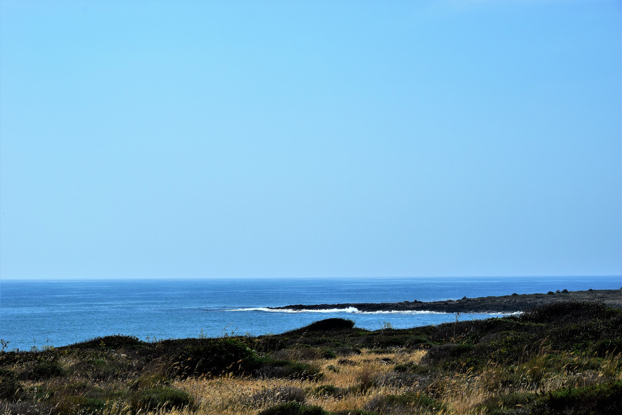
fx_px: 1607
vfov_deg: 14.7
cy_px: 208
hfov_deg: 21.9
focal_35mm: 93
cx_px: 311
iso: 360
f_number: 11
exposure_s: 1/500
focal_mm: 62
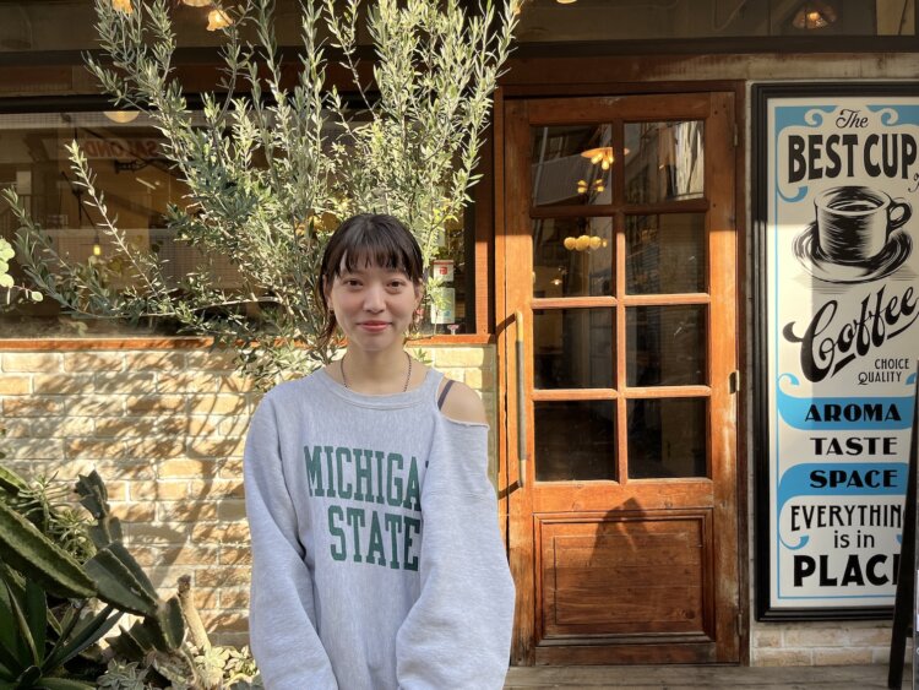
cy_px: 345
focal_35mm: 26
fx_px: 690
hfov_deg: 67.3
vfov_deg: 53.1
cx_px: 460
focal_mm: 5.1
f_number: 1.6
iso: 50
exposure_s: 1/481
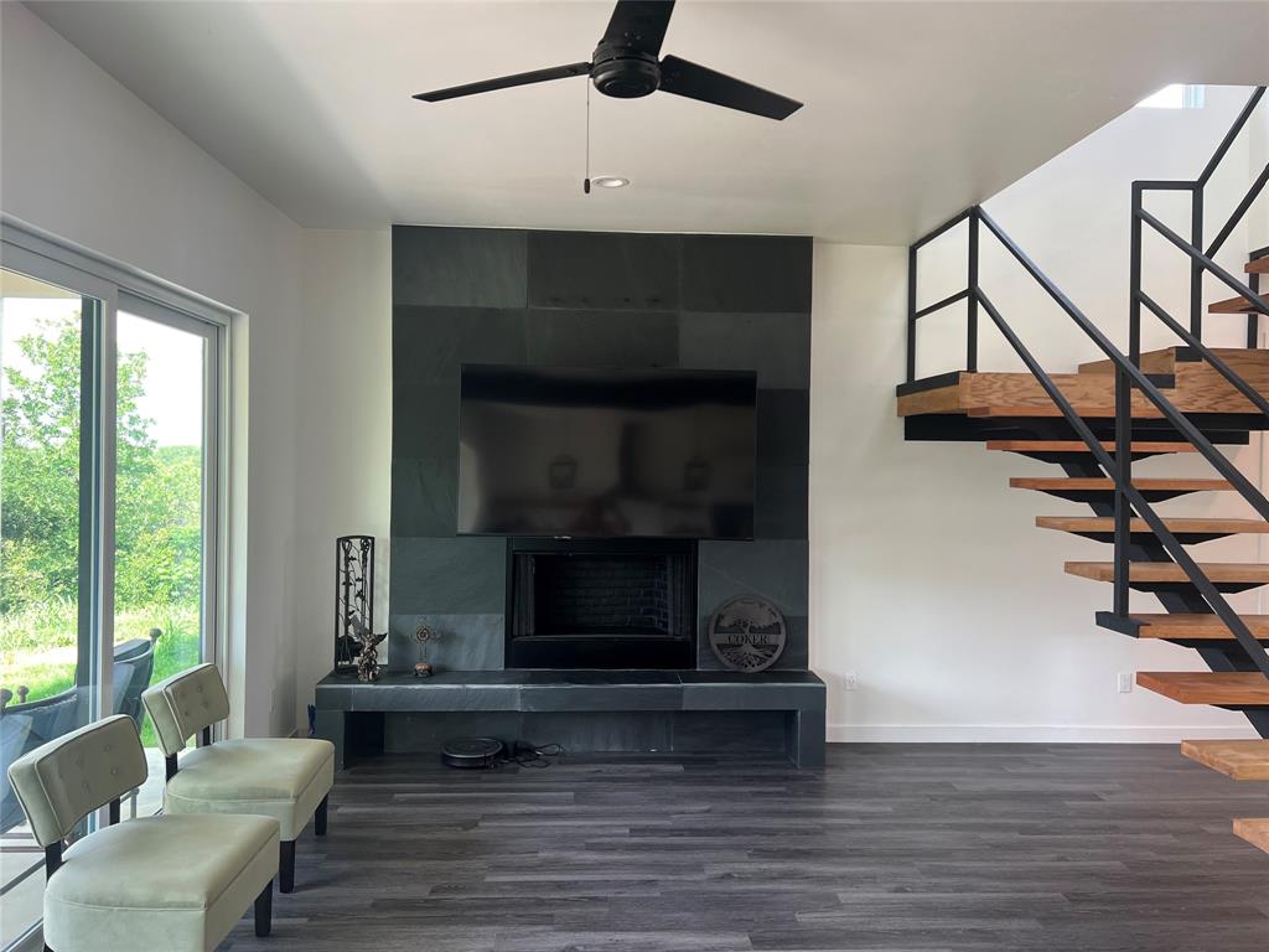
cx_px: 634
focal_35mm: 26
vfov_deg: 53.1
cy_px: 476
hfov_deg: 67.3
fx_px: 953
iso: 80
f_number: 1.5
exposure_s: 1/120
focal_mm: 5.7
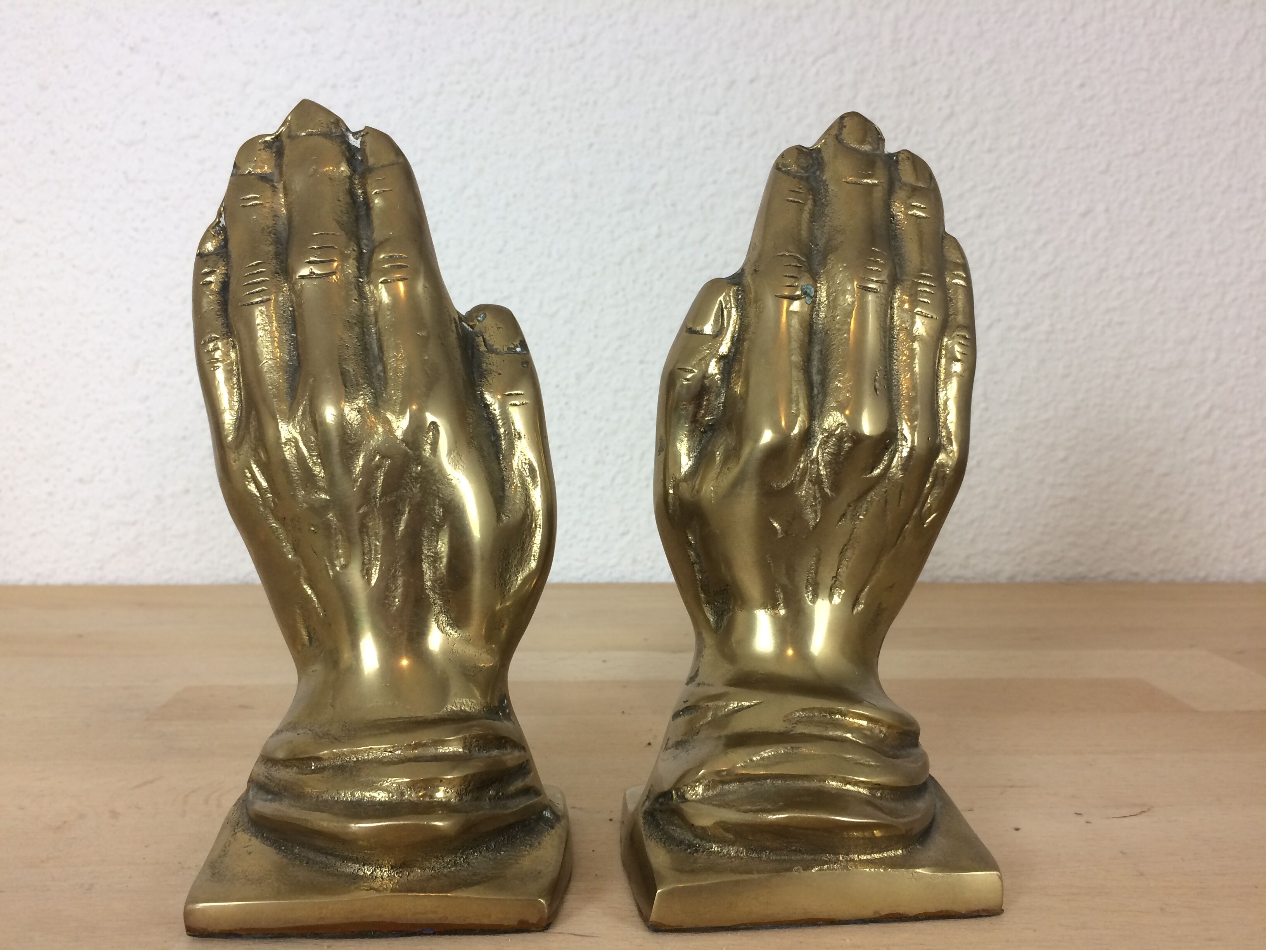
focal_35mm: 29
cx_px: 633
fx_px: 1061
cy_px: 475
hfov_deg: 61.7
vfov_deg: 48.2
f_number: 2.2
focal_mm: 4.15
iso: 40
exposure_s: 1/33
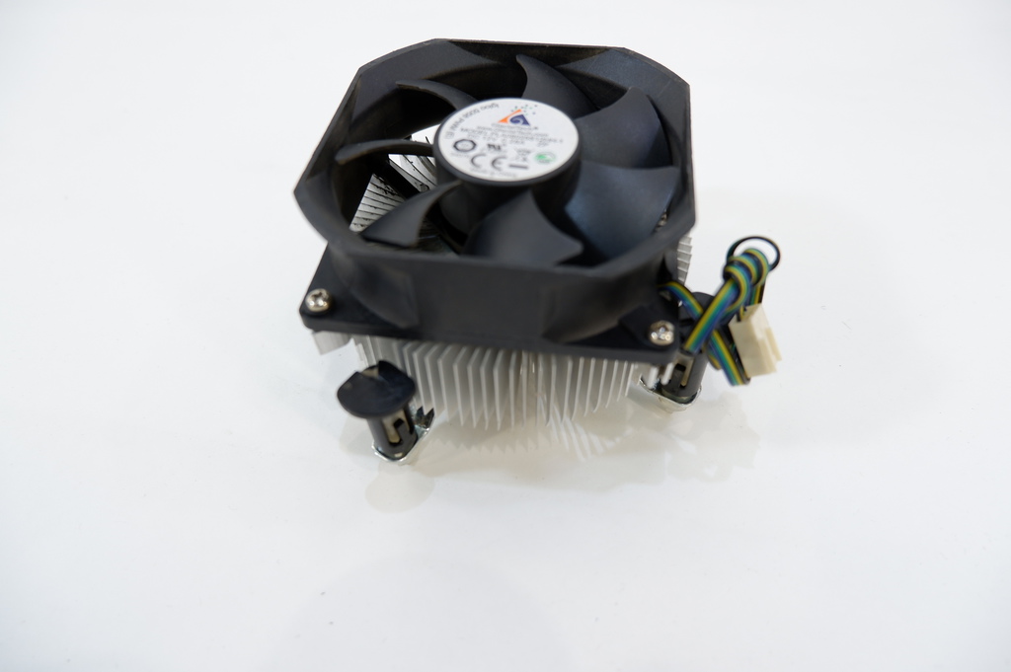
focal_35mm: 23
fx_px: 645
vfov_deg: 55.0
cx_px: 506
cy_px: 336
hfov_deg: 76.1
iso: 200
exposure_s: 1/90
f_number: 3.5
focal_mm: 15.2
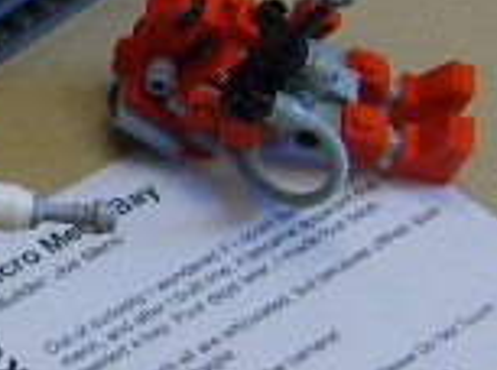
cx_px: -205
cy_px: 65
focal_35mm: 235
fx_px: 3366
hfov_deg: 8.3
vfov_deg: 6.3
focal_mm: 5.8
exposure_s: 1/30
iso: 100
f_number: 2.8
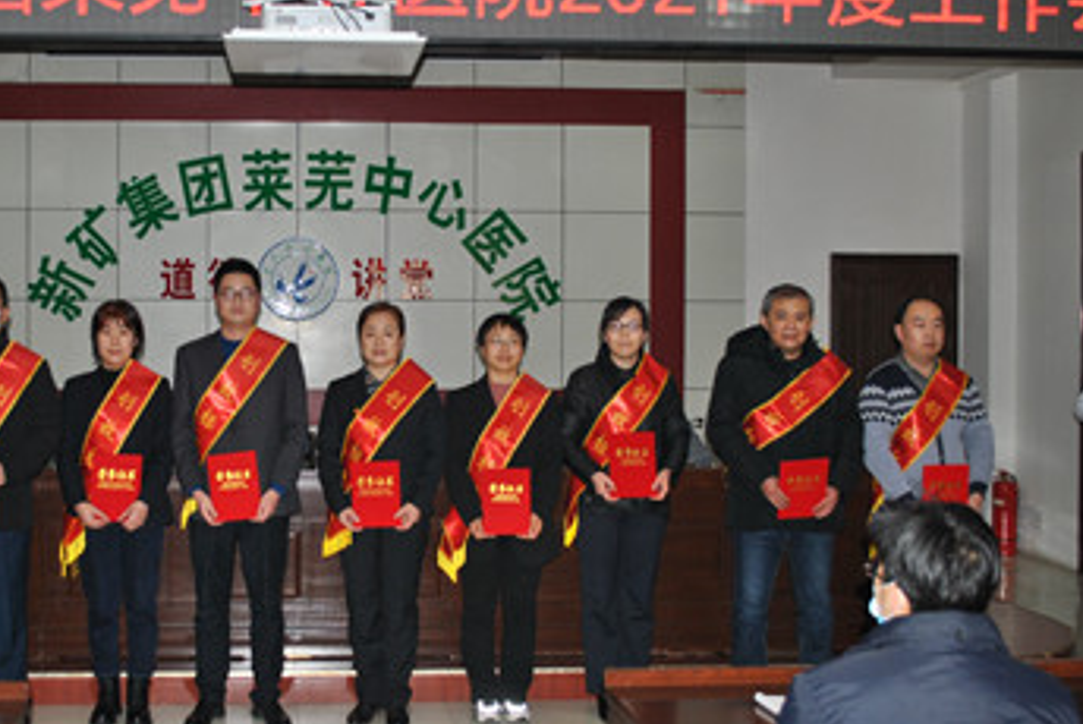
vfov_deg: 28.1
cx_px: 346
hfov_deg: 40.5
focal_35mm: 48
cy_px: 346
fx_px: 1445
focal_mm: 22
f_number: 3.8
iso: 200
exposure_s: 1/60
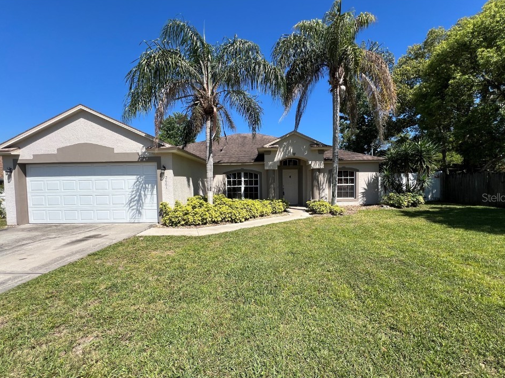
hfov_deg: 102.0
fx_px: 204
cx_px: 260
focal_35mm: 14
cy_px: 197
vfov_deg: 85.6
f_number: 1.8
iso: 32
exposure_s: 1/1488
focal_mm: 1.57
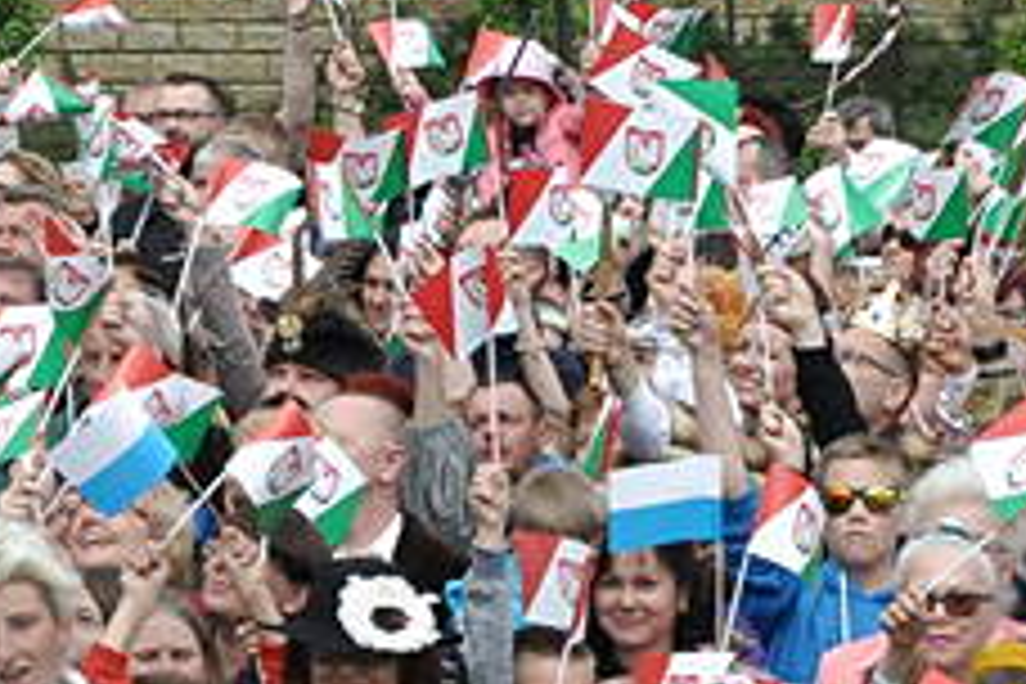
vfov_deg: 3.7
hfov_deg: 5.6
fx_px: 10516
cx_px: 1346
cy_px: 952
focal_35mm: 369
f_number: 10
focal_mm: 66
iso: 1250
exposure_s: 1/2500
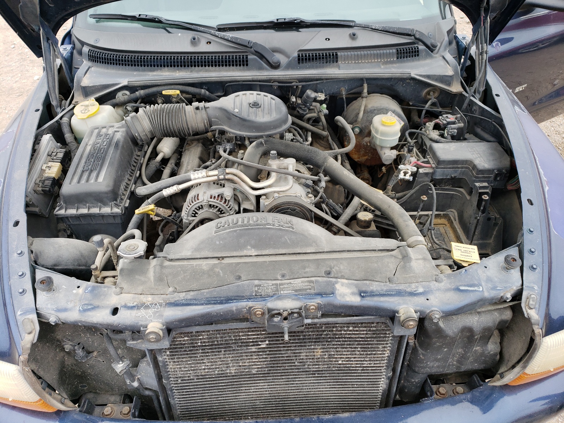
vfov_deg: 53.1
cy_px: 212
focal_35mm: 26
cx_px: 282
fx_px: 424
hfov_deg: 67.3
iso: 50
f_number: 1.5
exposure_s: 1/435
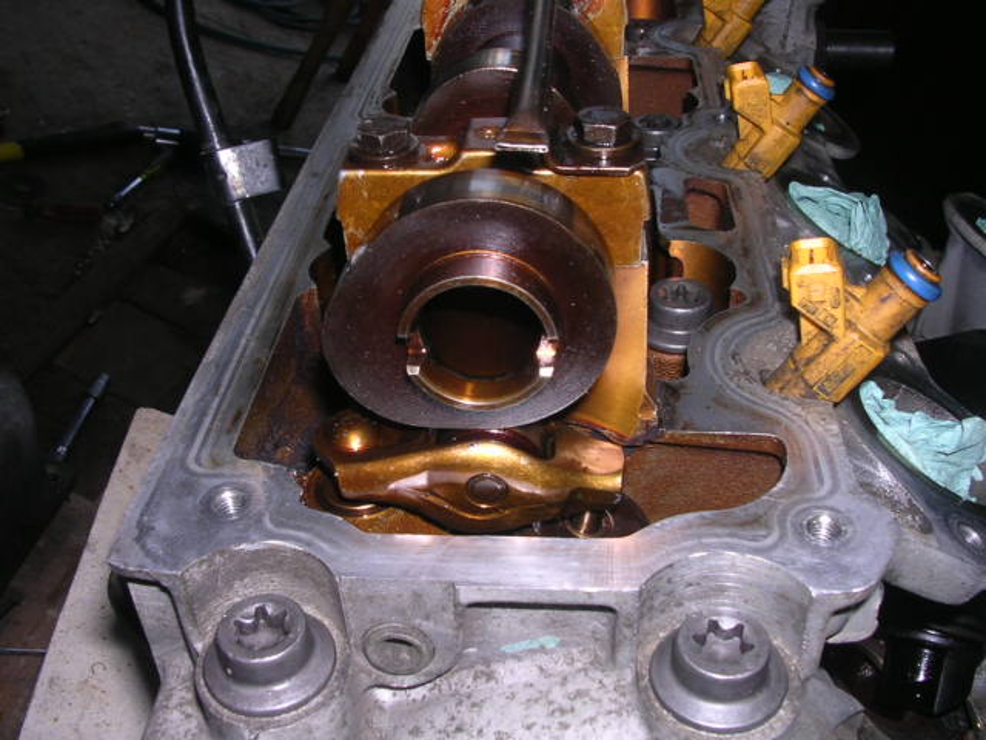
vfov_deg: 37.7
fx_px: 1082
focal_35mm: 38
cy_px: 370
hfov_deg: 49.0
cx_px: 493
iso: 100
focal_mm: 5.8
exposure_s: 1/60.1
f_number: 5.6
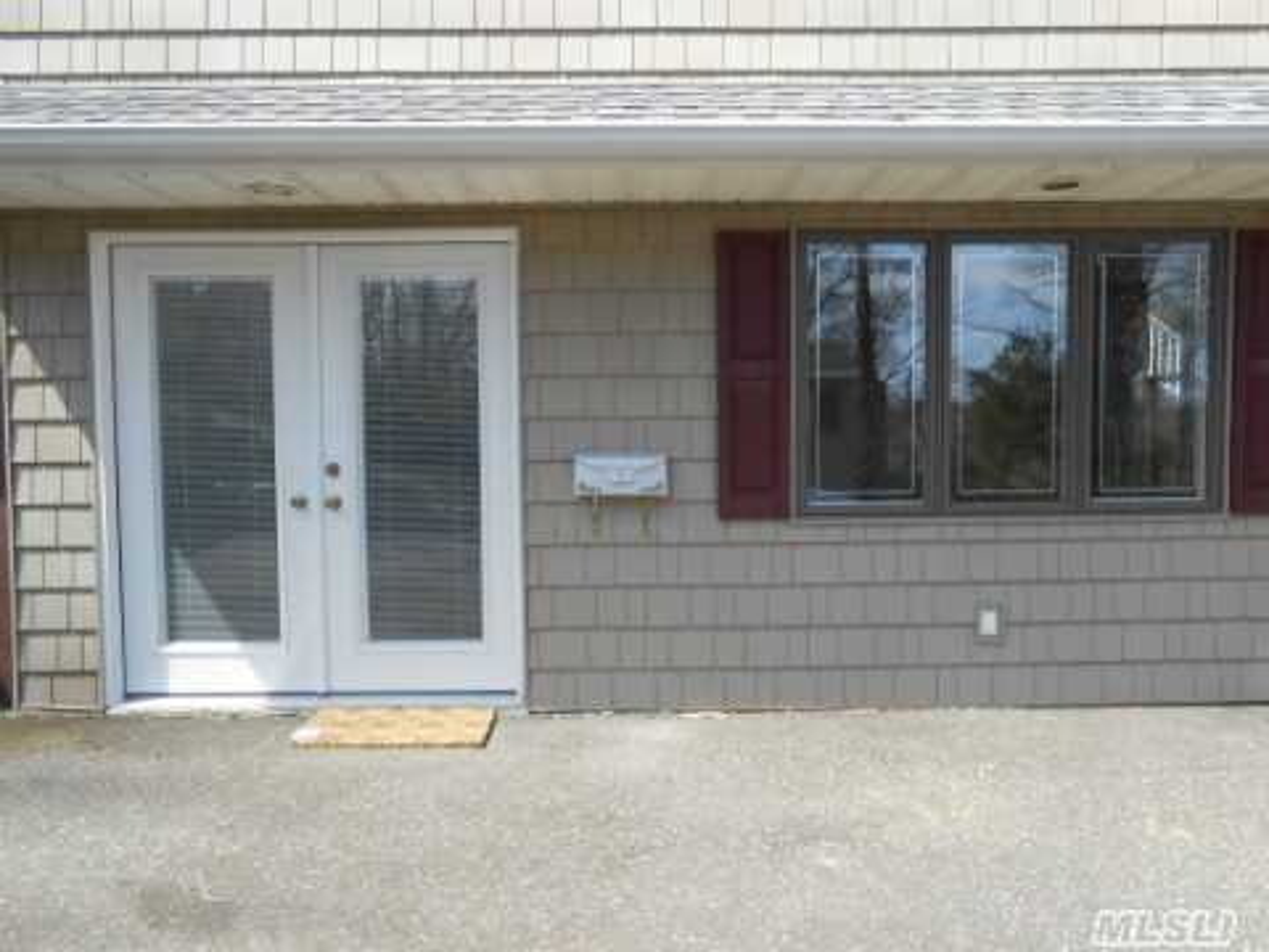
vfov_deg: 53.1
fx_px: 953
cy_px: 476
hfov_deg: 67.3
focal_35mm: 26
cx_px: 634
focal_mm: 4.6
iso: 80
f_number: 3.5
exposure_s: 1/250
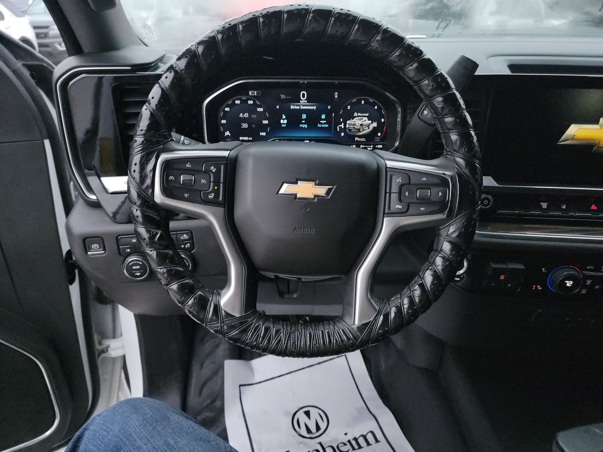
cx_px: 302
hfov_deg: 71.6
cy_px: 226
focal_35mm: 24
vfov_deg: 56.8
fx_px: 418
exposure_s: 1/59
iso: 2756
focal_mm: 6.7
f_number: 1.8
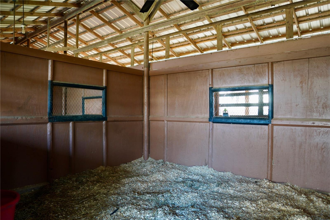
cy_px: 110
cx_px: 165
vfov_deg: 53.1
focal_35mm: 24
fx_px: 220
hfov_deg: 73.8
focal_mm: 16
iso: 100
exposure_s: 1/30
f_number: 1.4
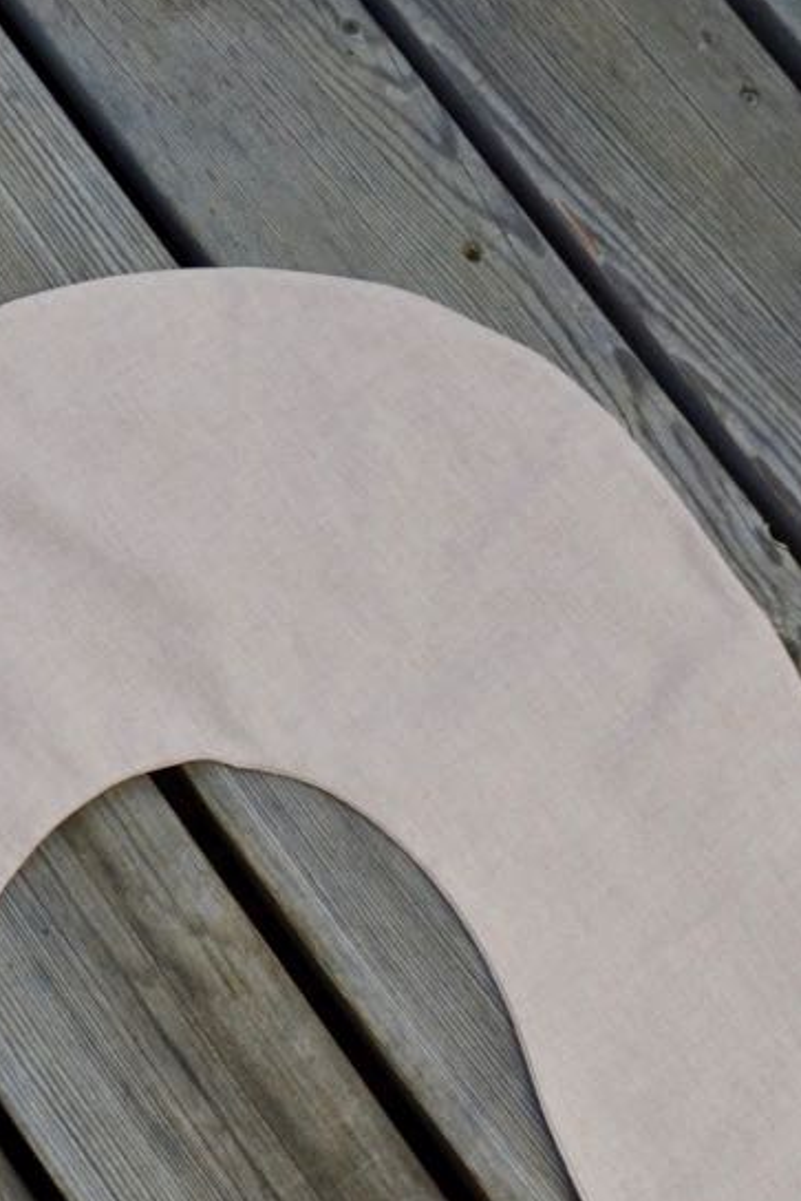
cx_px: 271
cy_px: 723
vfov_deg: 29.2
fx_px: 2299
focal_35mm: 69
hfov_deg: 19.7
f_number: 5.6
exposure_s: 1/125
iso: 100
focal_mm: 25
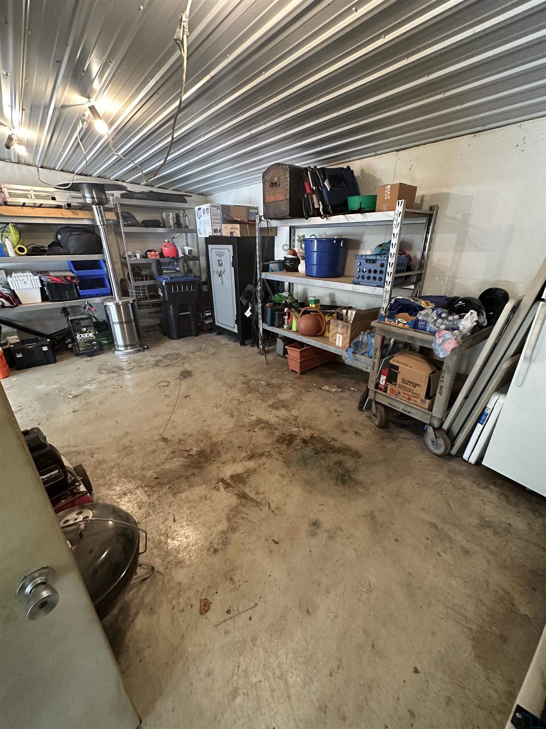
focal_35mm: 14
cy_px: 364
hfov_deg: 85.7
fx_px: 294
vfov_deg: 102.1
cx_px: 273
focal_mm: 2.22
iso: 640
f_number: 2.2
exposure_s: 1/60
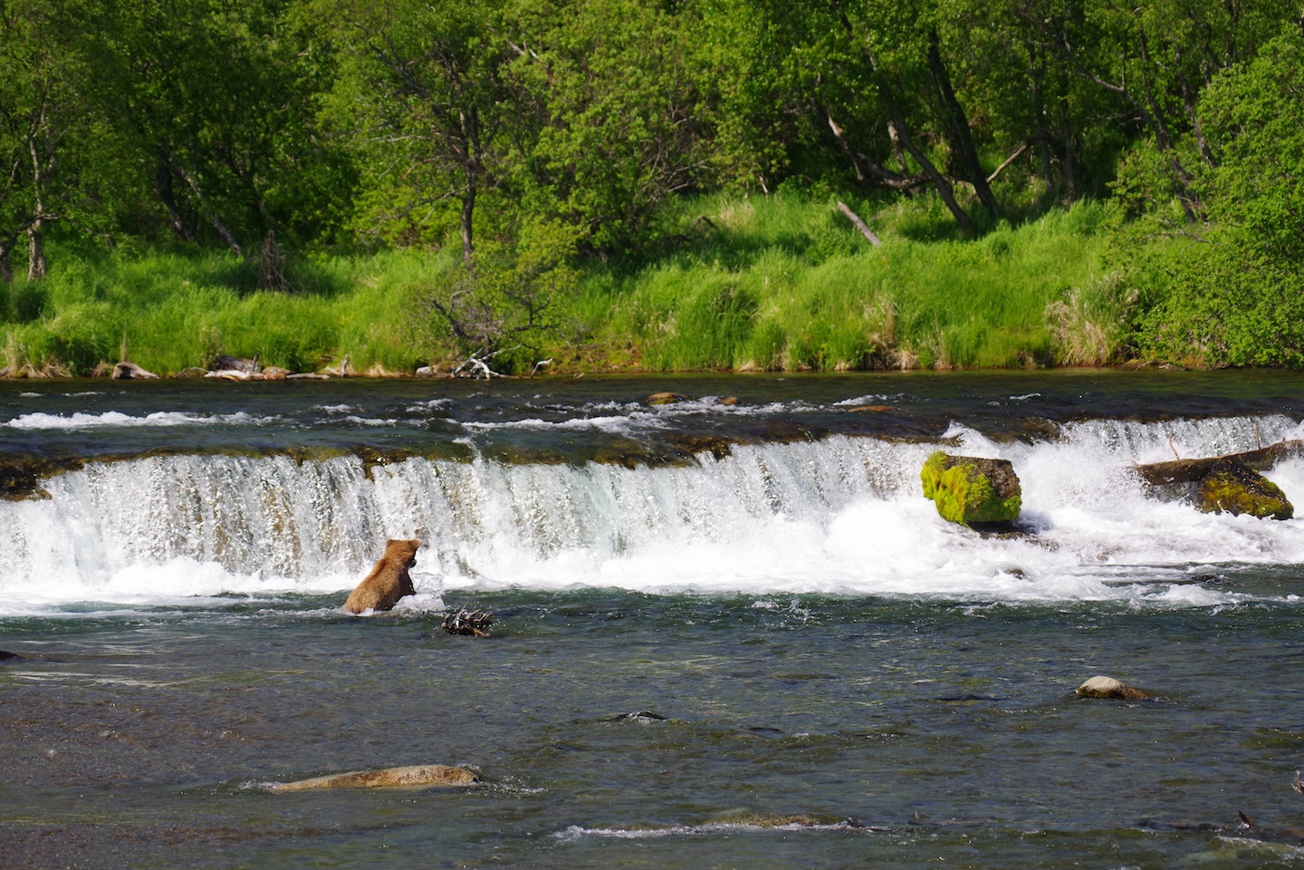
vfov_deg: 6.1
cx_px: 652
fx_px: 8149
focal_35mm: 225
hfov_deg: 9.1
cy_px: 435
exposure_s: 1/1000
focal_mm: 150
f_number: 4.5
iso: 400
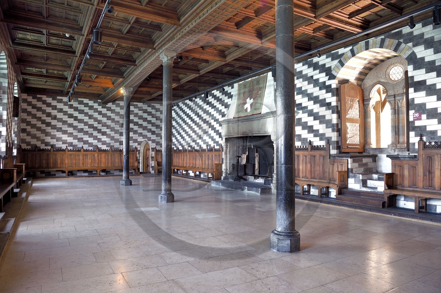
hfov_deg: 73.8
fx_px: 294
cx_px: 220
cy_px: 146
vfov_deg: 53.1
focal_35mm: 24
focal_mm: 24
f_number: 4.5
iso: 800
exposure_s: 1/15
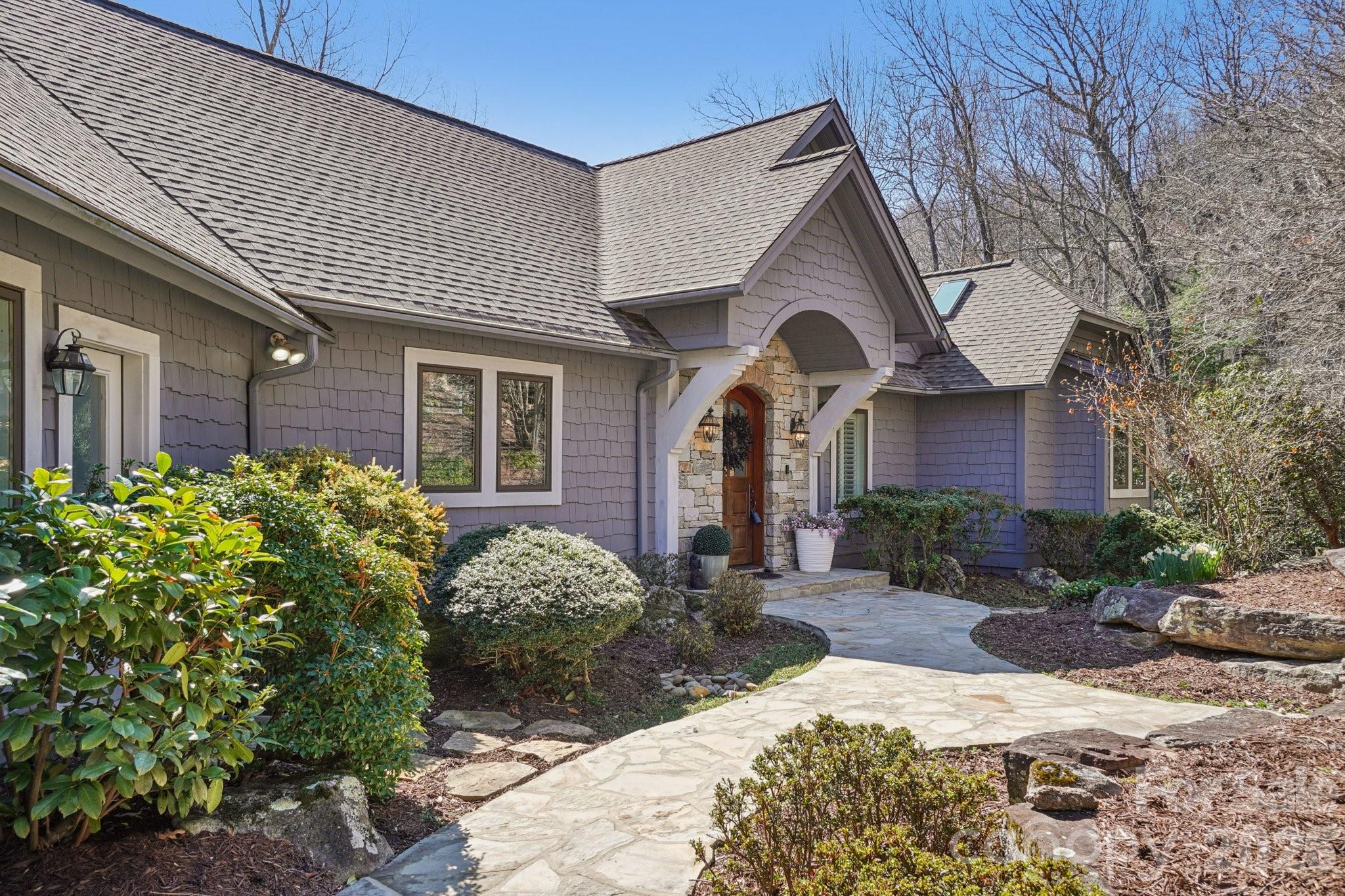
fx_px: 1009
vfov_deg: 47.9
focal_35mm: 27
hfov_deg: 67.4
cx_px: 672
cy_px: 448
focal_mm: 18
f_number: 8
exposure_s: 1/60
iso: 100
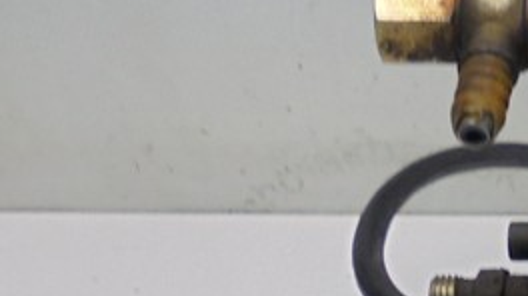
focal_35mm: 110
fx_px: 1539
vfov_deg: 10.9
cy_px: 272
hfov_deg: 16.3
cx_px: 960
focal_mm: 4.6
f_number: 3.5
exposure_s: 1/40
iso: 100
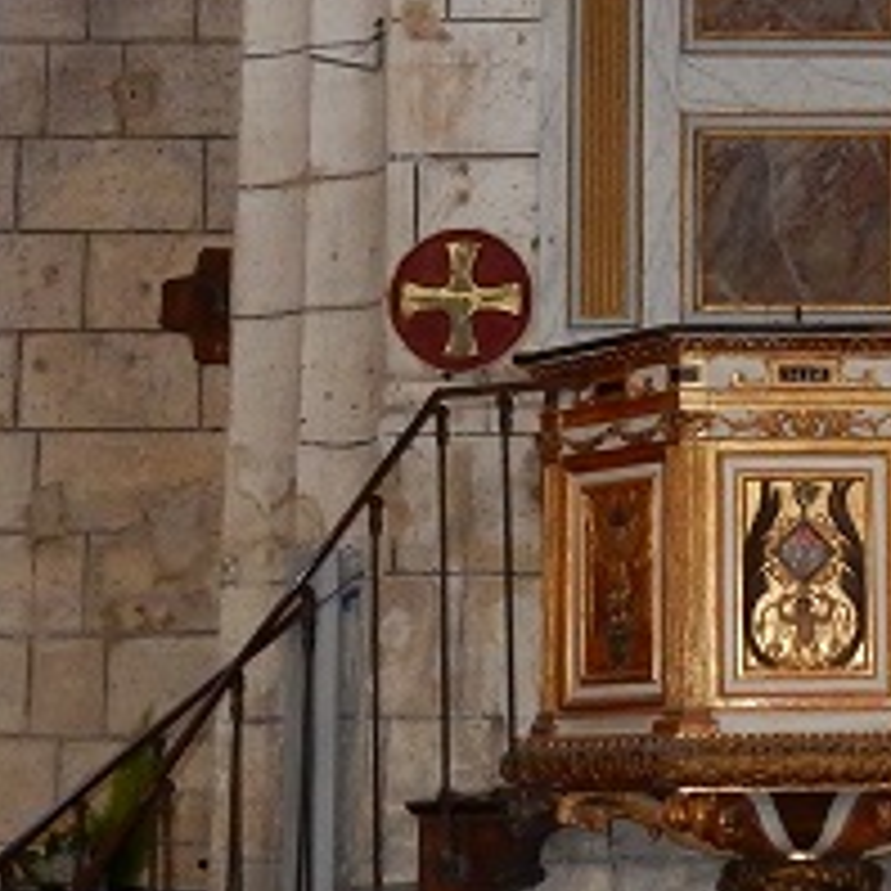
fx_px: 3116
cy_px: 202
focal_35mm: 107
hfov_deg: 16.1
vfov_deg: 16.2
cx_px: 788
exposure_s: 1/30
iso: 500
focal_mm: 5.4
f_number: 4
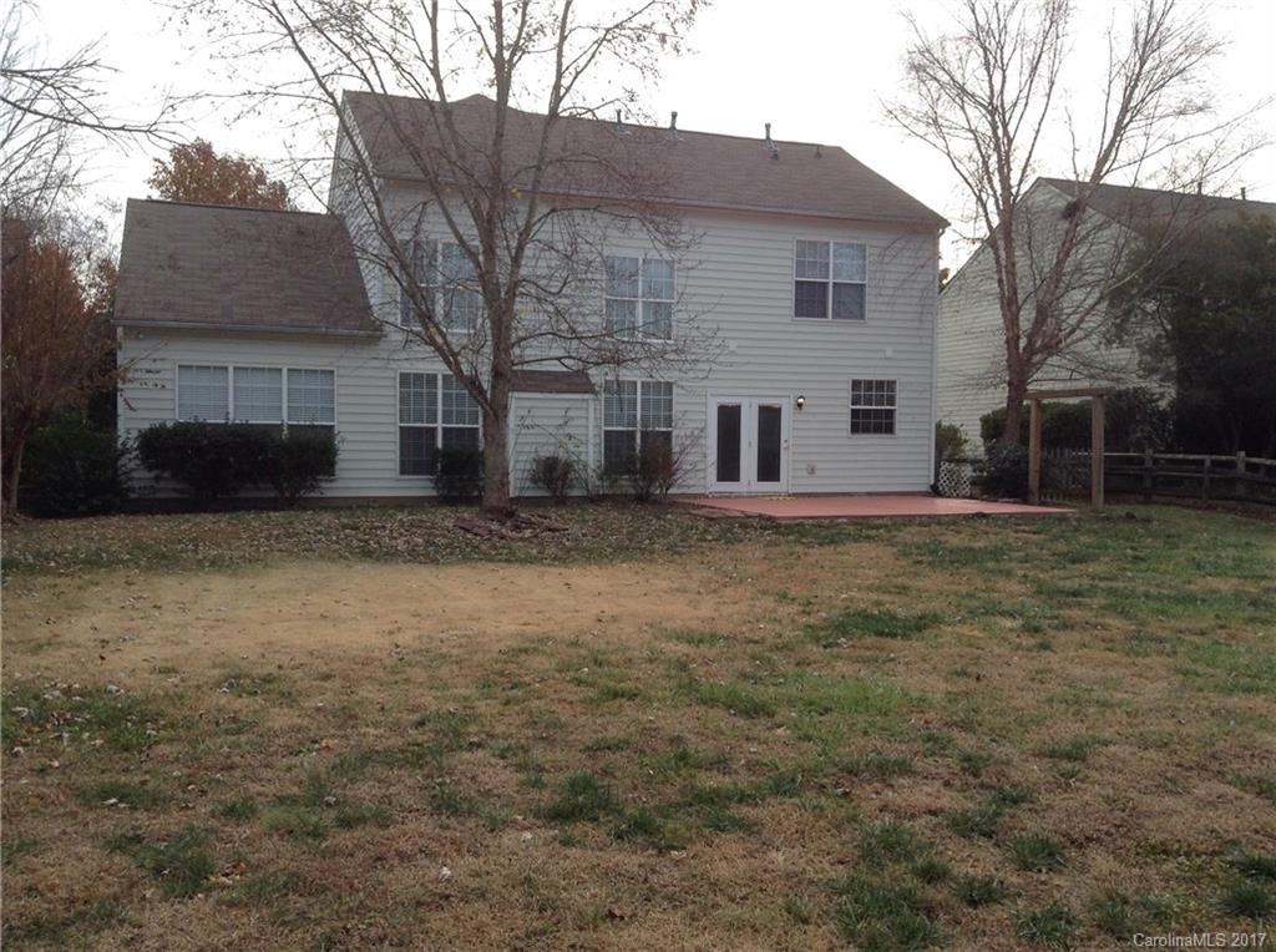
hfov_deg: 55.4
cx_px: 638
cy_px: 476
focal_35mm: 33
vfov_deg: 42.8
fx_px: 1214
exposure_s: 1/552
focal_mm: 3.3
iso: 25
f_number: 2.4
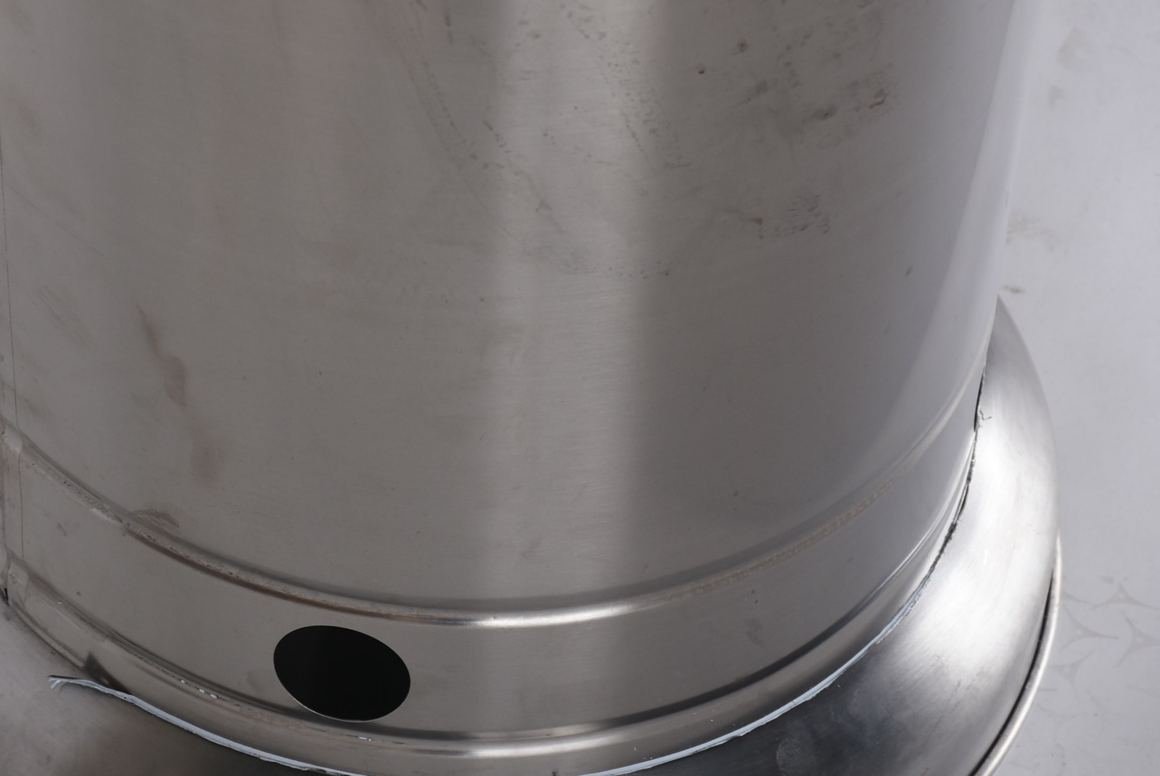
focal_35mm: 143
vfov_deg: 9.6
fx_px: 4612
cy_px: 518
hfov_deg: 14.3
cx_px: 445
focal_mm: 70
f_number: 10
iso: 320
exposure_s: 1/200
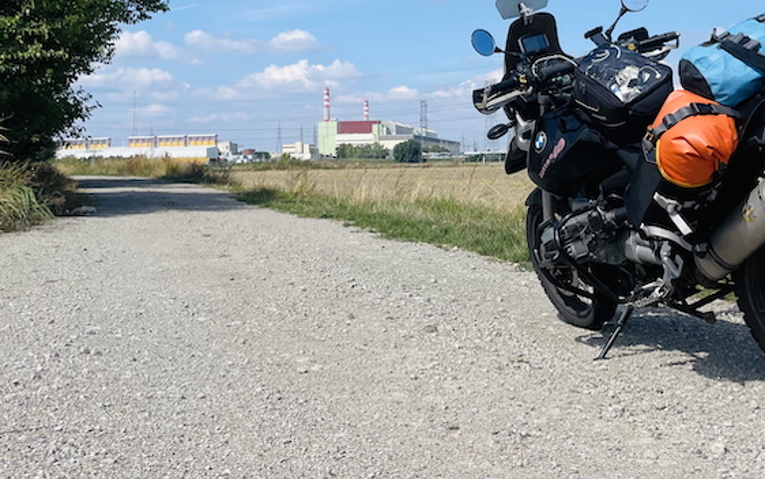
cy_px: 121
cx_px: 475
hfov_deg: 40.8
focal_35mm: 49
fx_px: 1022
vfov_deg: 26.1
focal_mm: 4.2
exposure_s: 1/4464
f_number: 1.6
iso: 32
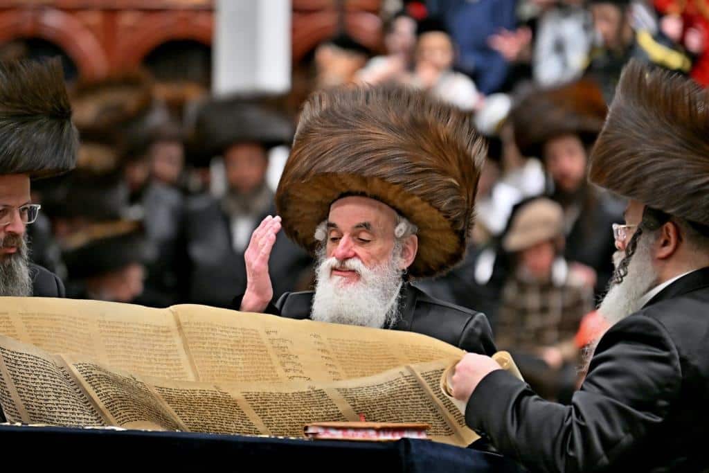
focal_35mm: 300
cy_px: 236
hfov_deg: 6.9
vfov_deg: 4.6
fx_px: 5909
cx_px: 354
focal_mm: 200
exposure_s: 1/400
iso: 400
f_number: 2.8
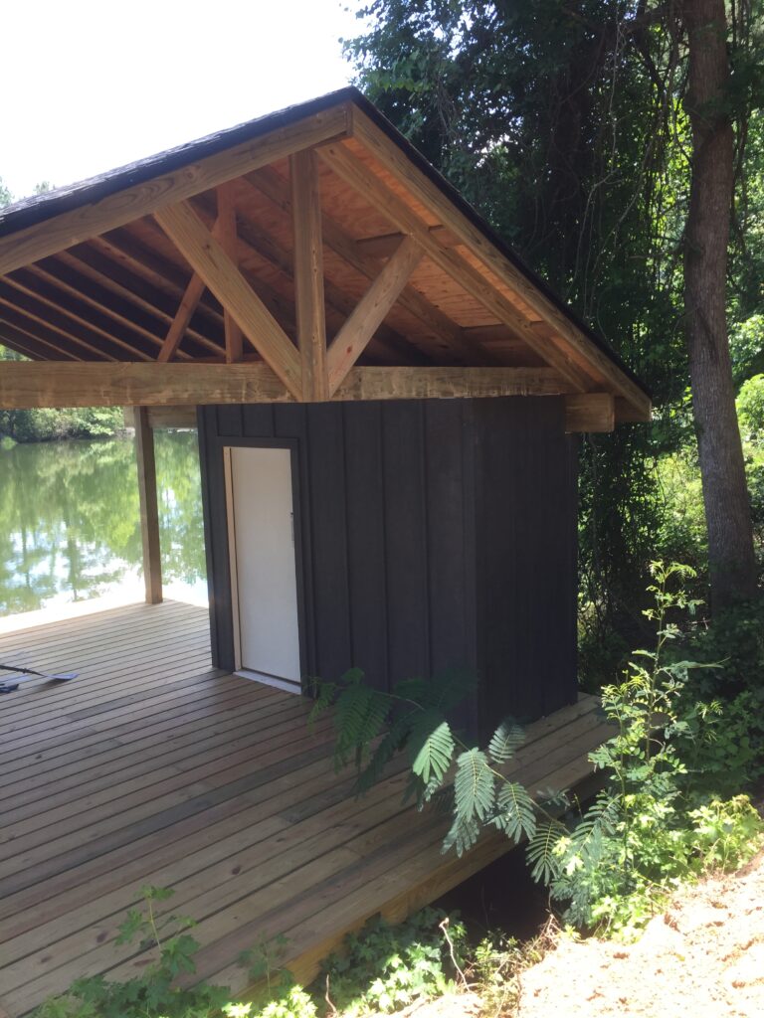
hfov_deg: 48.2
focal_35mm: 29
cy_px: 509
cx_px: 382
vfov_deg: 61.7
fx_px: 853
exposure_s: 1/227
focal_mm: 4.15
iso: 32
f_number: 2.2
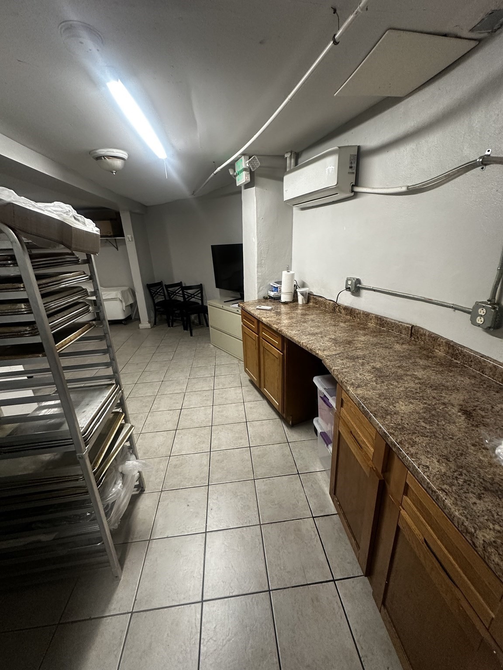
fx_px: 271
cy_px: 335
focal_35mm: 14
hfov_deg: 85.7
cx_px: 252
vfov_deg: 102.1
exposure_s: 1/60
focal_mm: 2.22
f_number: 2.2
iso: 250
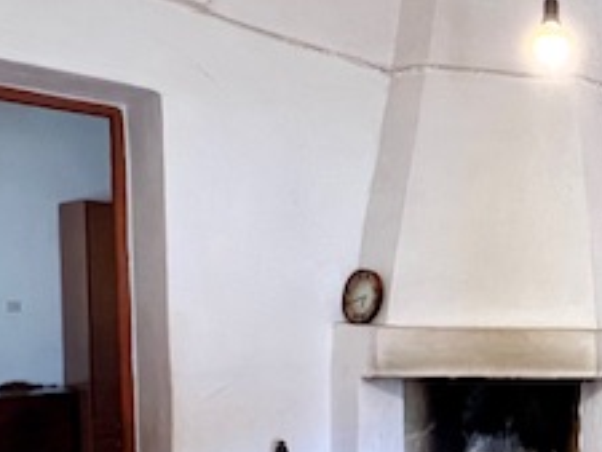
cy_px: 337
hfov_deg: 40.5
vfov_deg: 37.8
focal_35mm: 37
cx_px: 661
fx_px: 644
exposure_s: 1/84
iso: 250
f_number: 1.8
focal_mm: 1.57
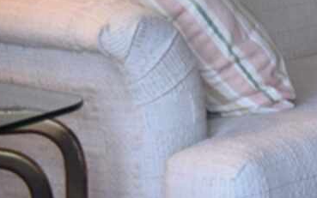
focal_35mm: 122
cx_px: 537
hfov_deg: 15.2
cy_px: -161
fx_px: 1052
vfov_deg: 10.2
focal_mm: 23
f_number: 3.8
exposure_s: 1/200
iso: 800
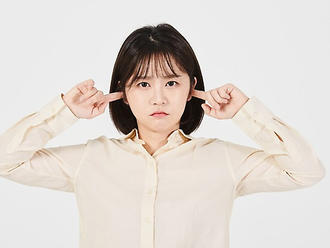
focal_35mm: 191
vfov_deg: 7.8
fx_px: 1821
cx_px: 155
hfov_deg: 10.4
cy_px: 125
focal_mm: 175
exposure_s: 1/125
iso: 100
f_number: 13
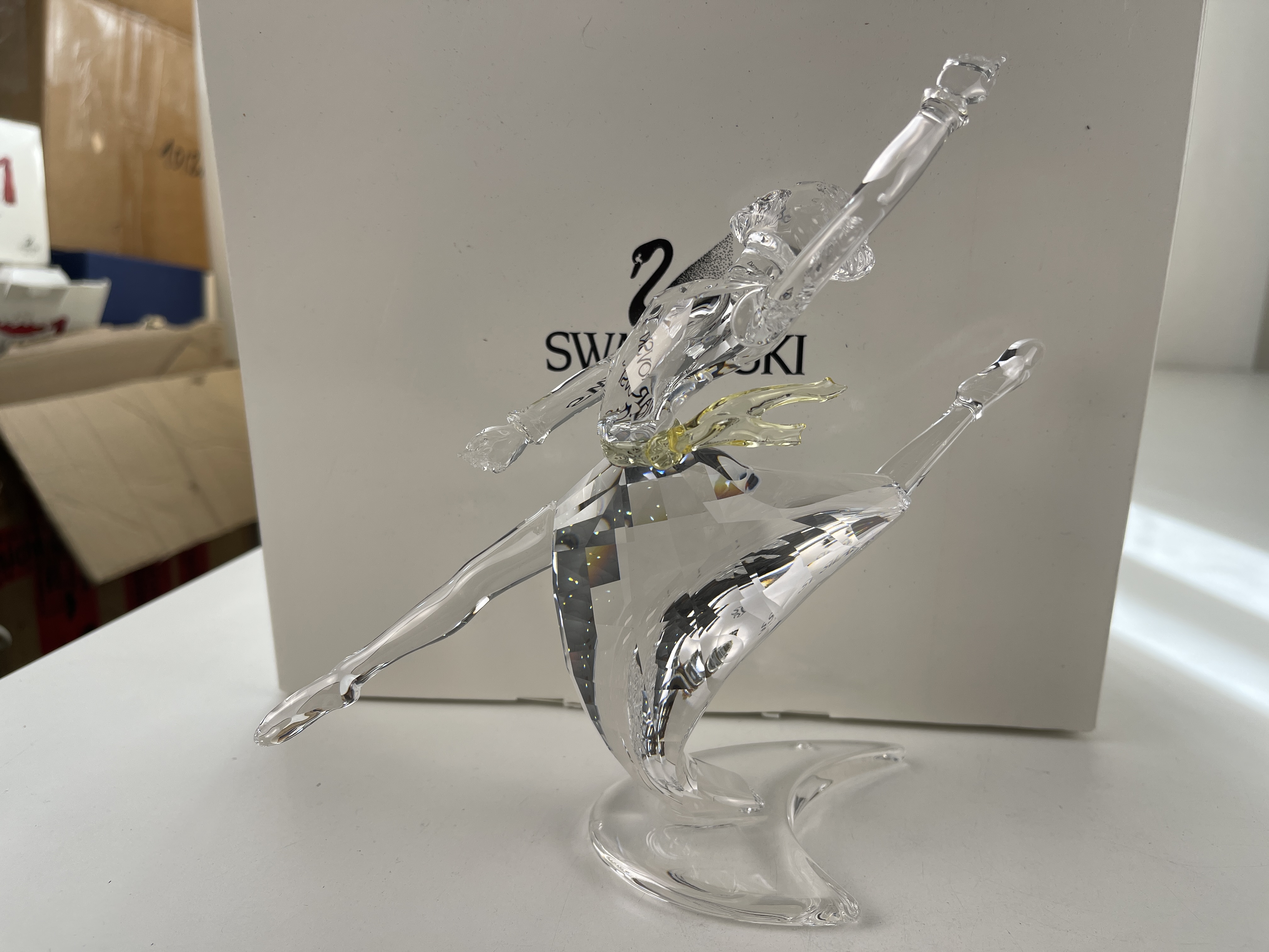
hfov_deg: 69.4
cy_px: 476
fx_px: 916
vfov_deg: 54.9
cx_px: 634
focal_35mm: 25
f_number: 1.6
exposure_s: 1/464
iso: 32
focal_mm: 5.1
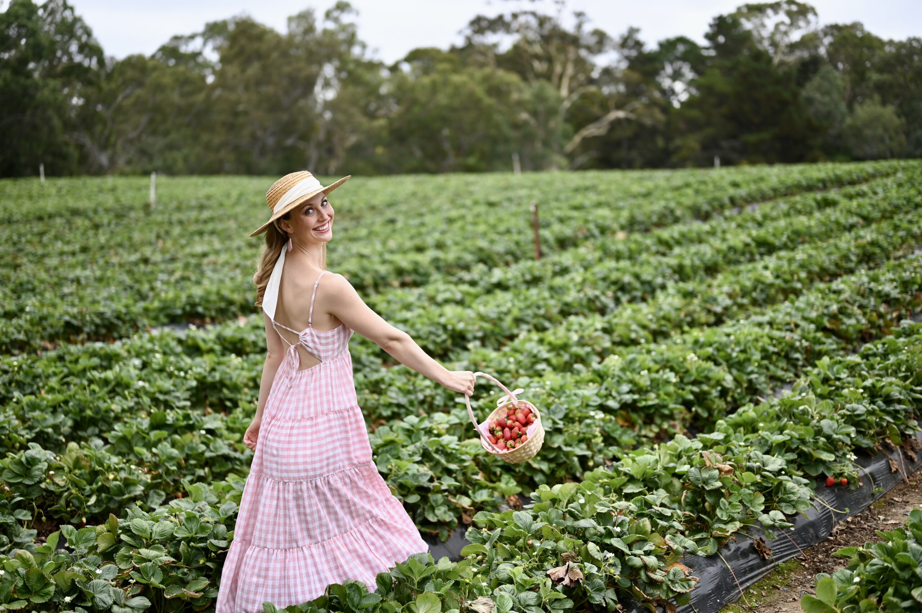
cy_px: 306
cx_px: 461
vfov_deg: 27.0
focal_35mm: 50
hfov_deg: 39.6
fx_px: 1280
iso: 110
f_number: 1.8
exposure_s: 1/1250
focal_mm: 50
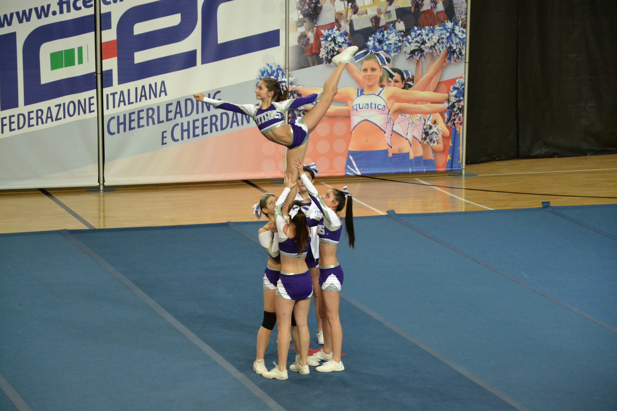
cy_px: 206
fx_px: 2699
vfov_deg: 8.7
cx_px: 308
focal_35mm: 158
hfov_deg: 13.0
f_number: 5.6
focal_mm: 105
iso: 3200
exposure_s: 1/320
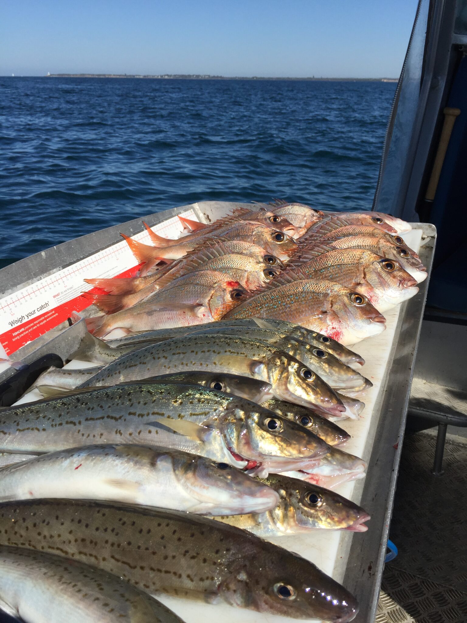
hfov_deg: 48.2
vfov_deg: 61.7
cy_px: 312
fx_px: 522
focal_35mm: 29
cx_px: 234
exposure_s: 1/3597
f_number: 2.2
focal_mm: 4.15
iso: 32
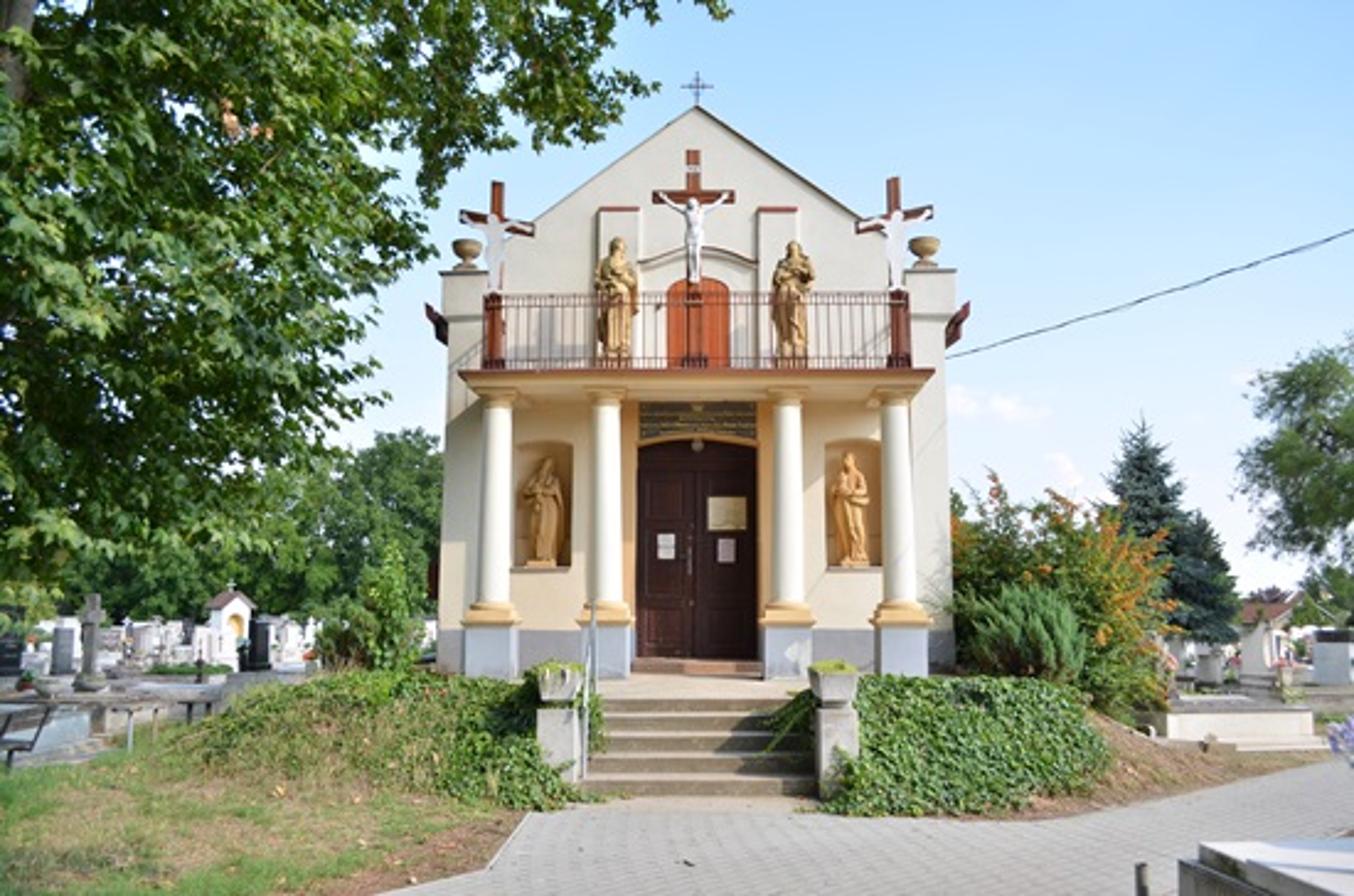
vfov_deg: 43.4
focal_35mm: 30
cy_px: 448
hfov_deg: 62.0
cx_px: 677
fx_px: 1126
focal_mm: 20
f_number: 5
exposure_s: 1/250
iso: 100
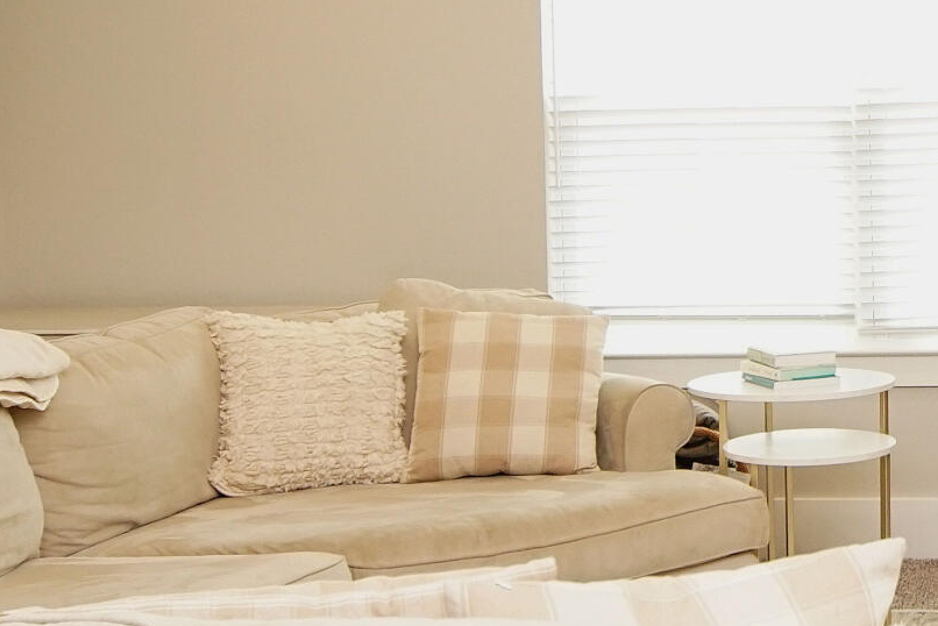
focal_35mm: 67
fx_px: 1746
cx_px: 1081
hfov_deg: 27.1
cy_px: 194
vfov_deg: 20.2
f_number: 4.5
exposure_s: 1/60
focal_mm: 12
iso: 800
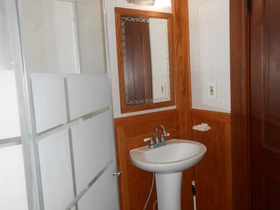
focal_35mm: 30
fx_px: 243
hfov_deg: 60.0
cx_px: 140
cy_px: 105
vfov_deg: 46.8
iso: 200
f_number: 3.8
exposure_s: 1/25
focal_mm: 5.3
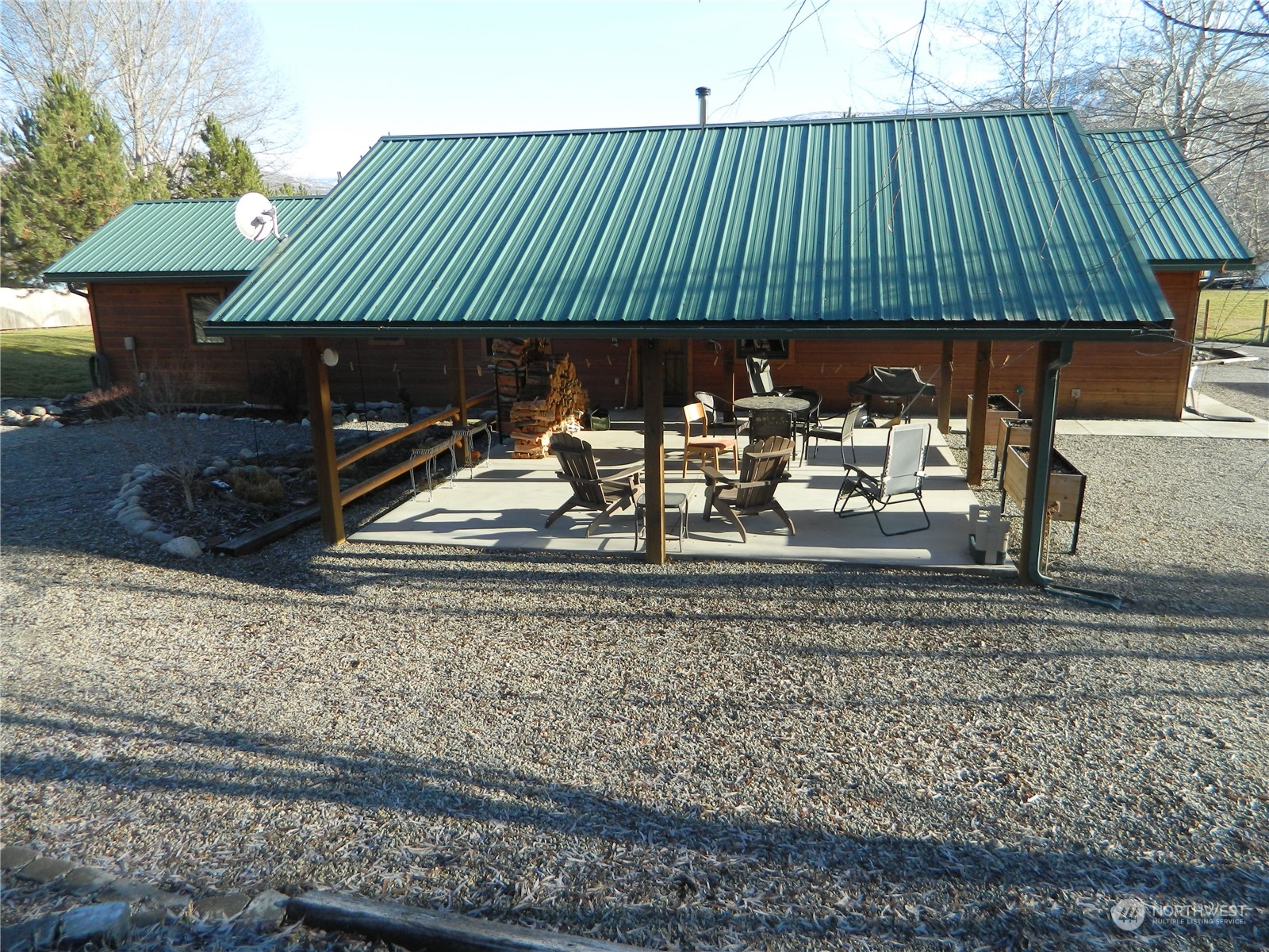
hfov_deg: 69.4
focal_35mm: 25
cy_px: 476
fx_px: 916
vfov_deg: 54.9
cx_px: 634
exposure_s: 1/320
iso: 80
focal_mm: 4.5
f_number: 3.1
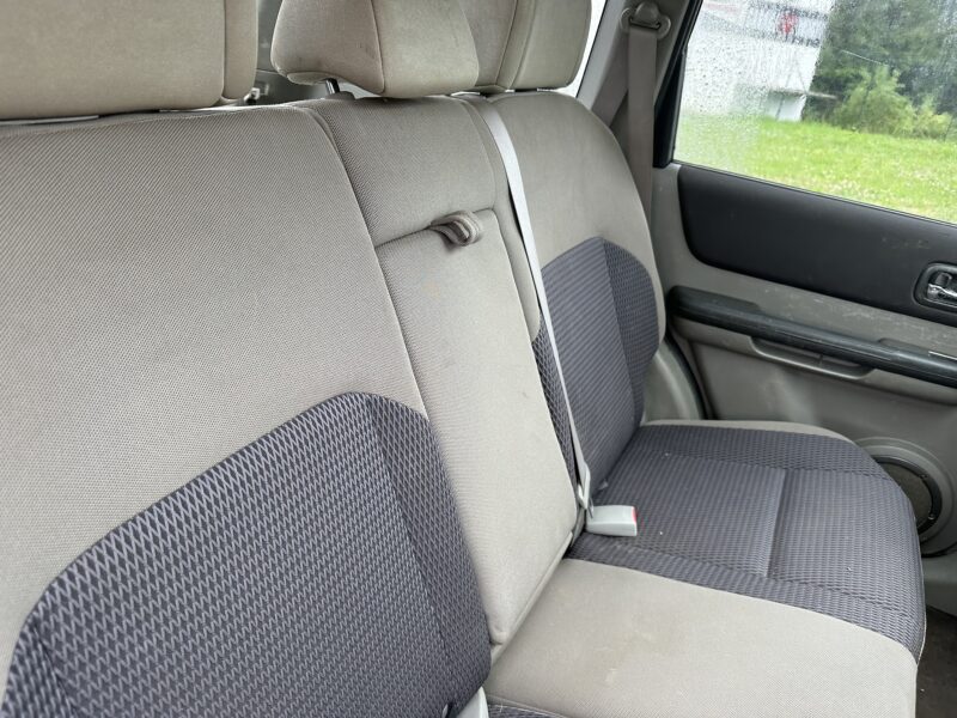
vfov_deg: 56.8
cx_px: 478
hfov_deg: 71.6
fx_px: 664
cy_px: 359
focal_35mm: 24
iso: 100
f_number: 1.78
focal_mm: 6.86
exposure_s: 1/133
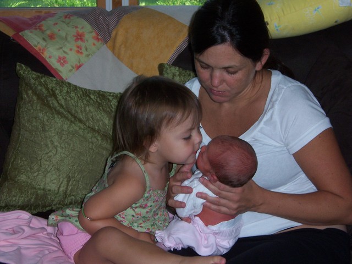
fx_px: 1017
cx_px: 176
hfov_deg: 19.6
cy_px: 132
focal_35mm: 100
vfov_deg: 14.8
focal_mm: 16.6
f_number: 4.9
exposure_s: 1/90
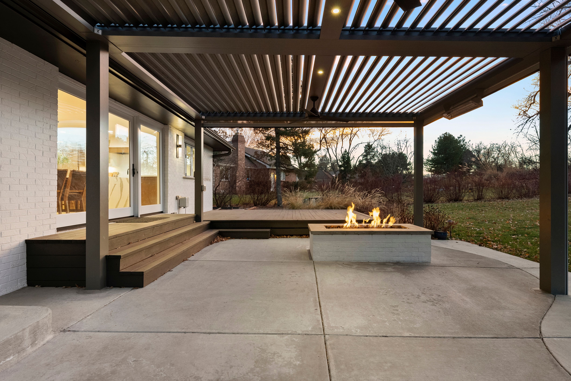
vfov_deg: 64.6
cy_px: 190
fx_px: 302
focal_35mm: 19
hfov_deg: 86.9
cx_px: 286
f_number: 8
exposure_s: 1/13
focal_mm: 19
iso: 800
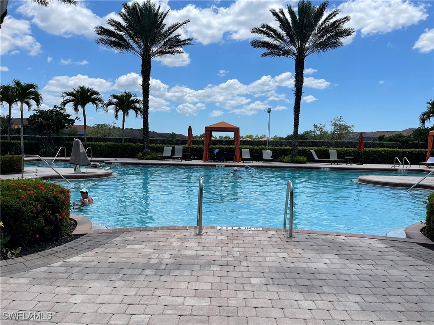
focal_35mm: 25
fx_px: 313
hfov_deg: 69.4
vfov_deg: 54.9
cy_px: 162
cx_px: 217
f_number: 1.6
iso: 32
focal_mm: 5.1
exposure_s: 1/5128
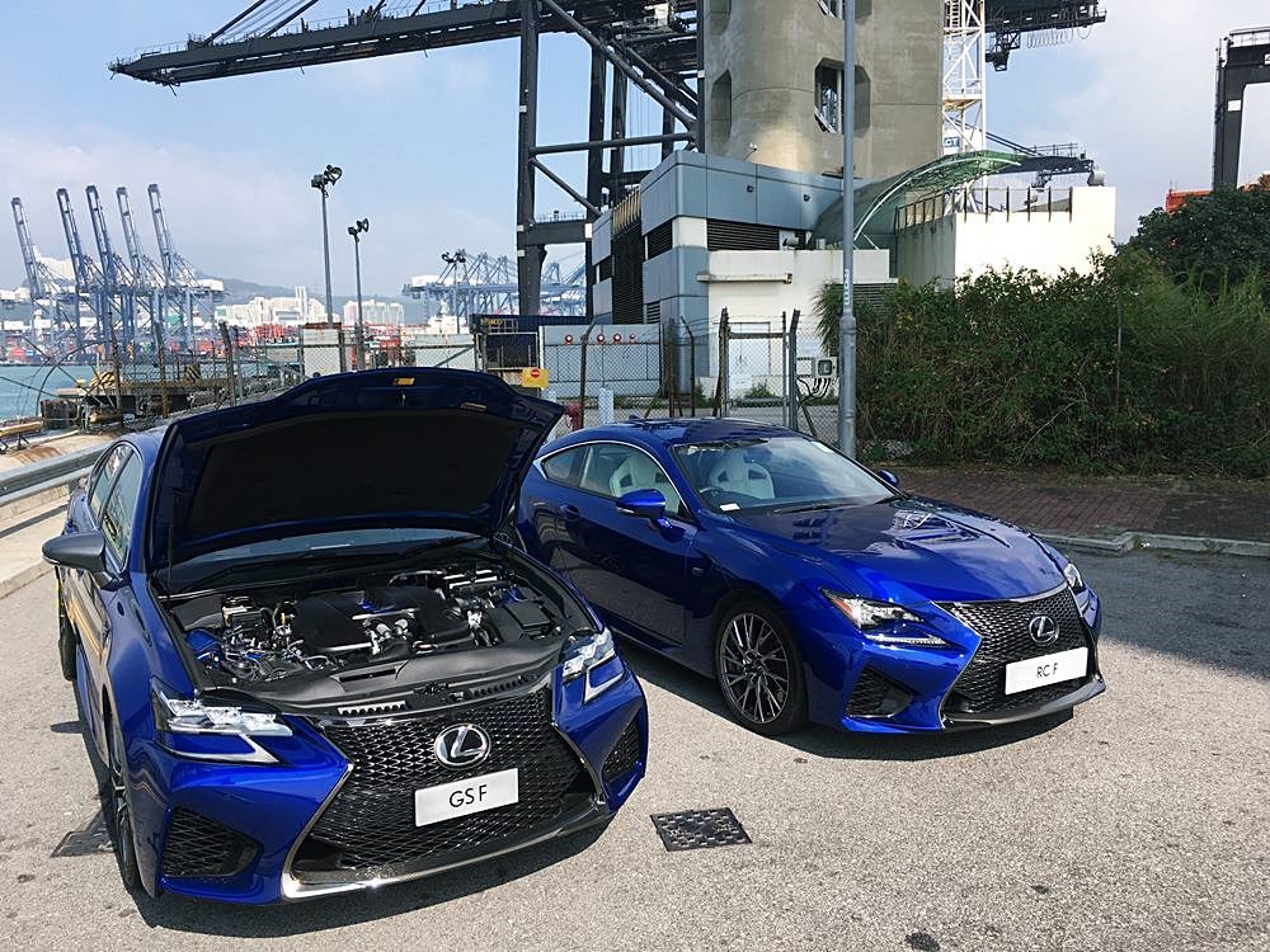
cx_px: 635
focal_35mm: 29
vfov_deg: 48.2
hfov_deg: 61.7
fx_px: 1064
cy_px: 476
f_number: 2.2
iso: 25
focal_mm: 4.15
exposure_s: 1/1012
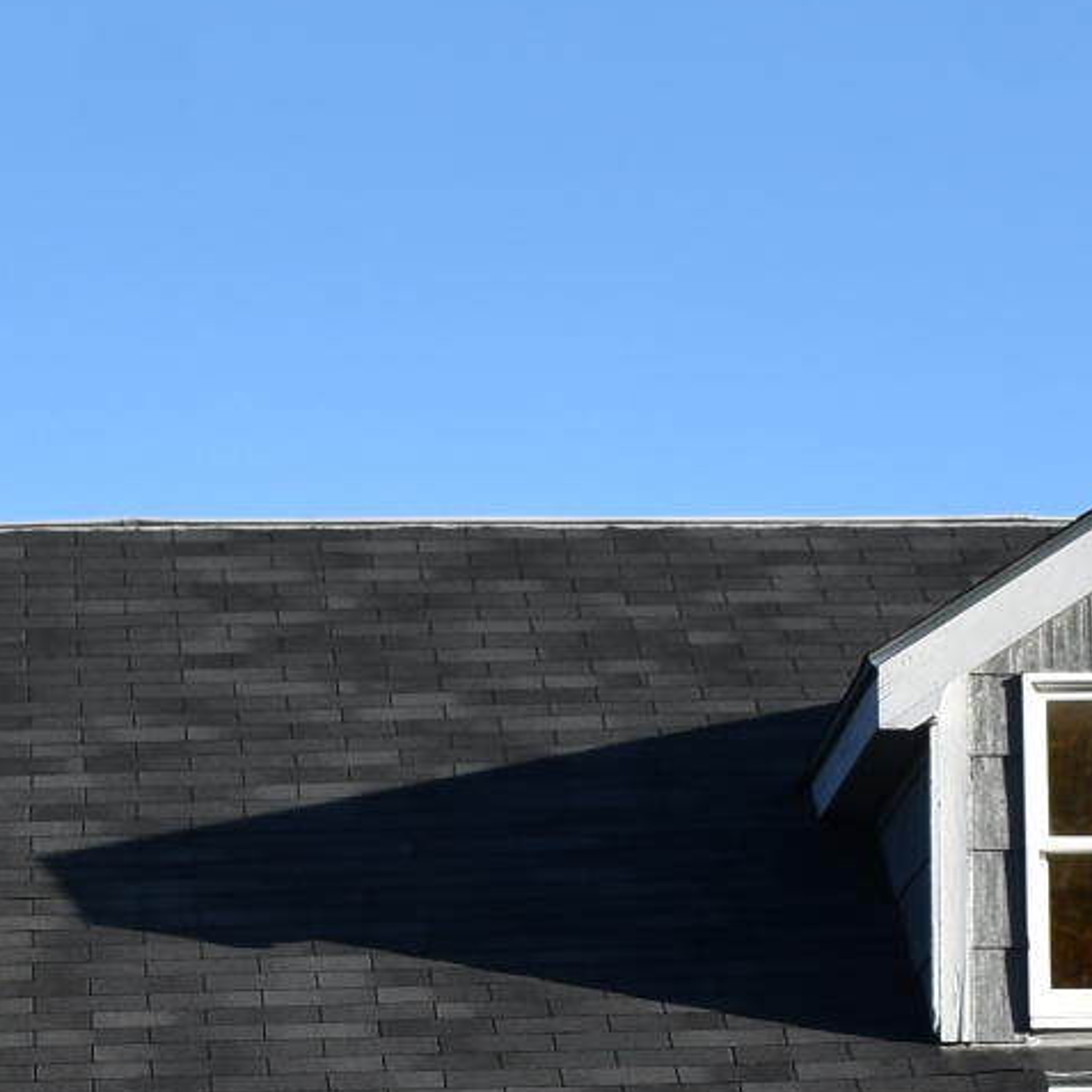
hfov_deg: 8.1
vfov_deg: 7.9
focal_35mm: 217
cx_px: 371
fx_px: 7733
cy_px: 1710
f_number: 8
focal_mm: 27
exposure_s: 1/250
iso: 125
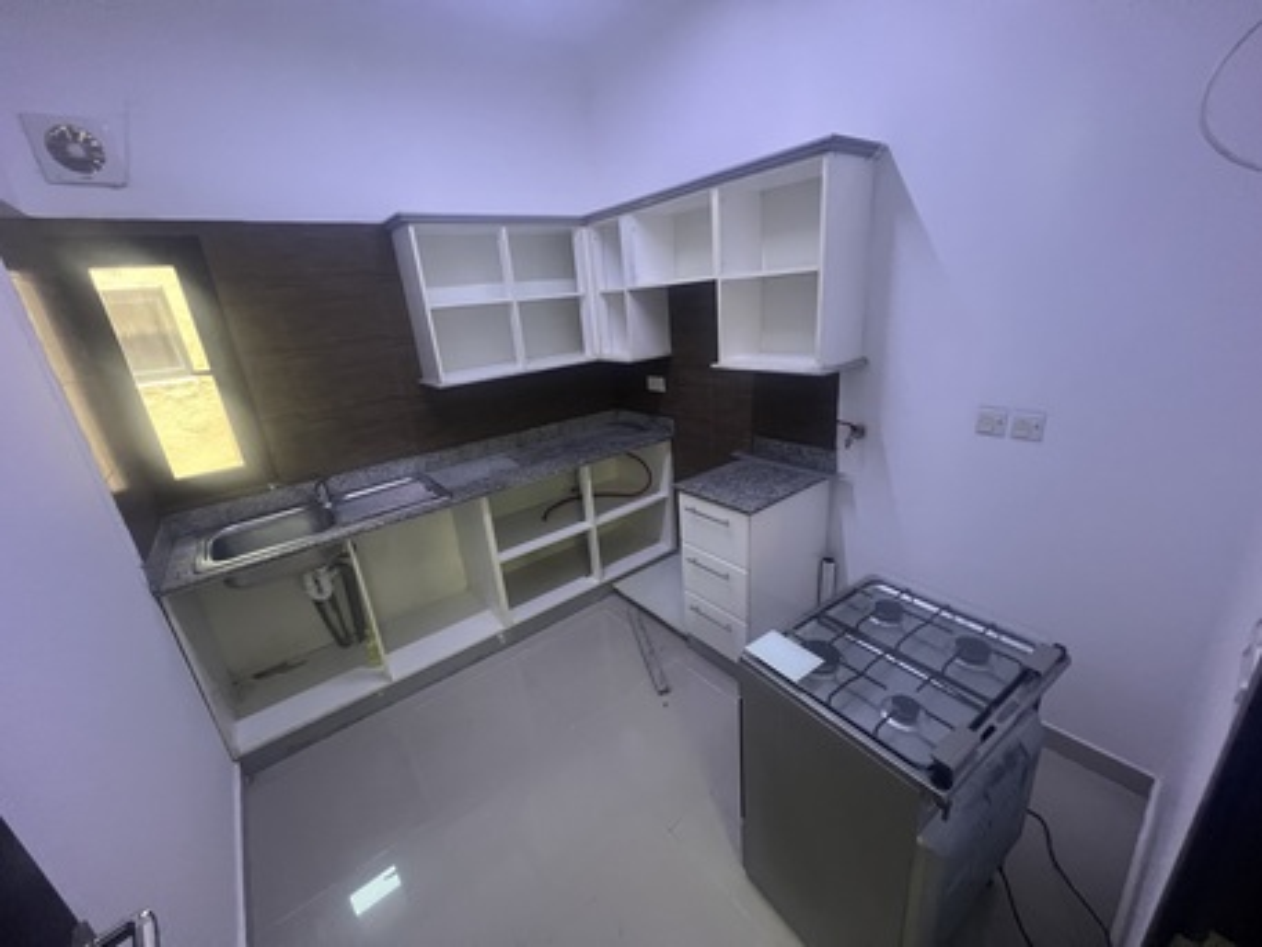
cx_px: 631
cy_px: 474
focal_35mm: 13
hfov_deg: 106.2
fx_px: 474
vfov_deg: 89.9
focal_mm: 1.57
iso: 640
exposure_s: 1/50
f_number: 1.8
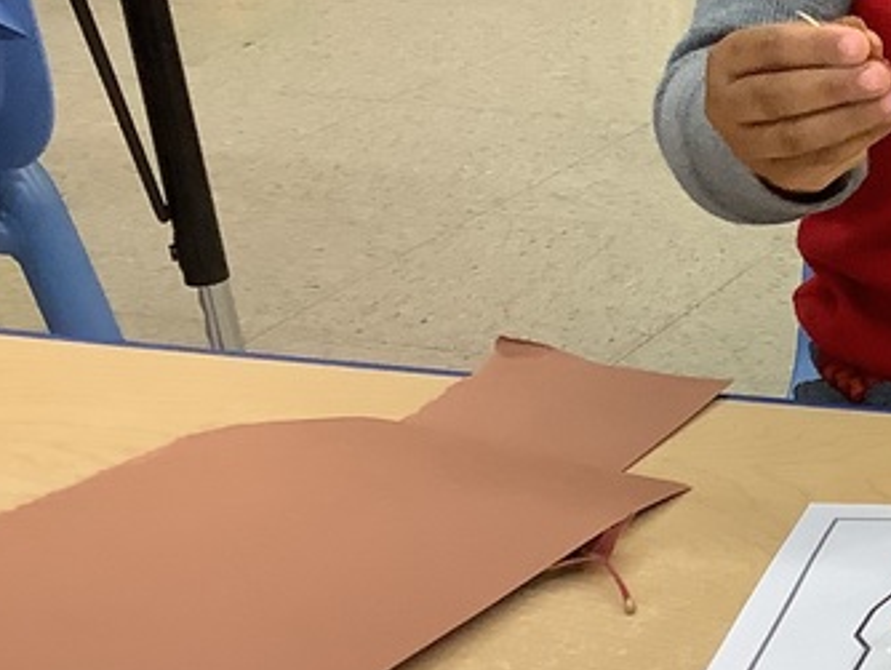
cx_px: 1353
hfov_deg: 18.2
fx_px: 2447
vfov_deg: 15.6
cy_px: 254
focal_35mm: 95
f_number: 2.4
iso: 100
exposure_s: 1/60
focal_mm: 3.3
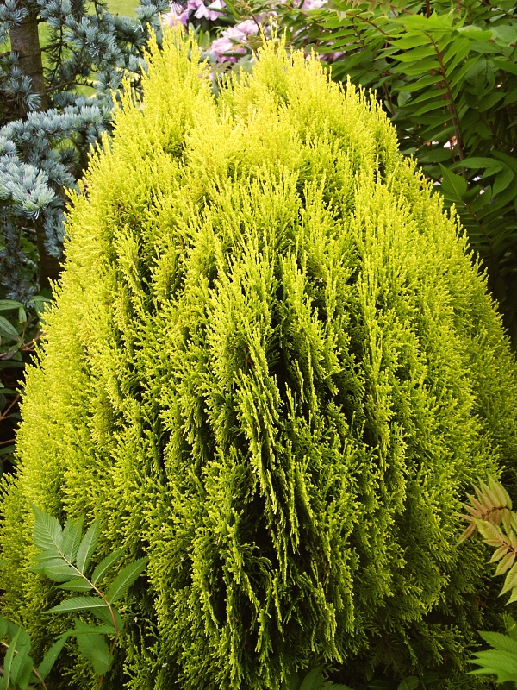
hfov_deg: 24.0
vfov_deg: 31.7
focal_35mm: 61
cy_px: 345
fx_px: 1215
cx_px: 258
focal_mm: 12.74
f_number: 3.6
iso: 64
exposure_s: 1/90
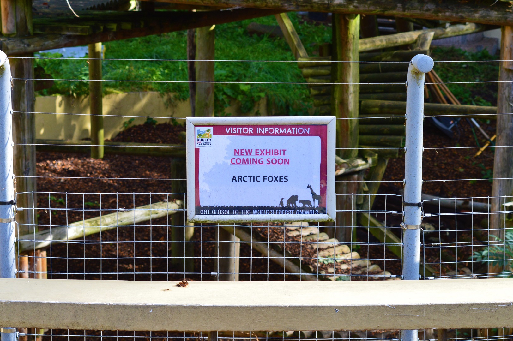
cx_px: 256
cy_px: 170
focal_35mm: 105
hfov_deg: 19.5
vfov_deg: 13.0
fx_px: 1495
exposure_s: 1/160
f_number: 9
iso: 400
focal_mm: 70
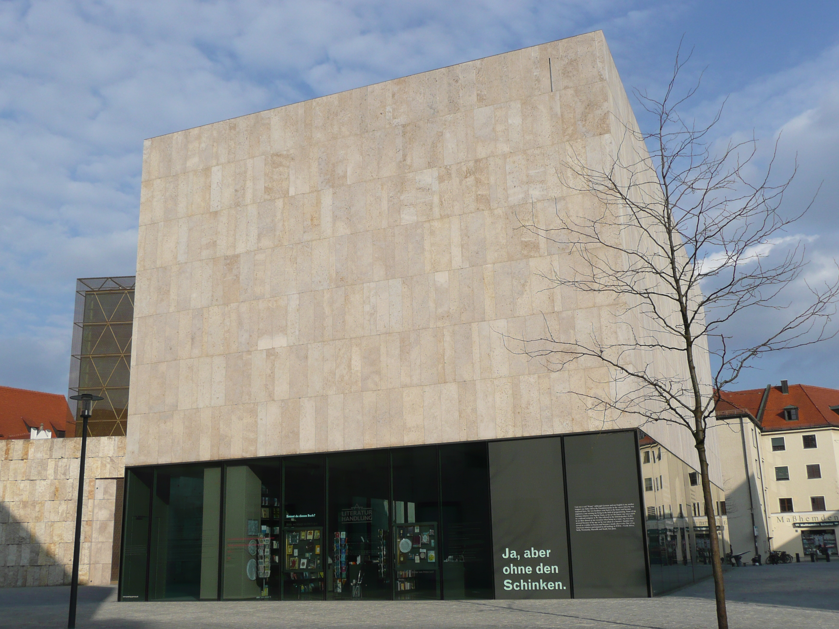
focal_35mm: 36
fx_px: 873
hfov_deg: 51.4
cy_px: 314
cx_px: 420
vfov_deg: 39.7
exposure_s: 1/250
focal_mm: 5.8
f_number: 9
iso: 100
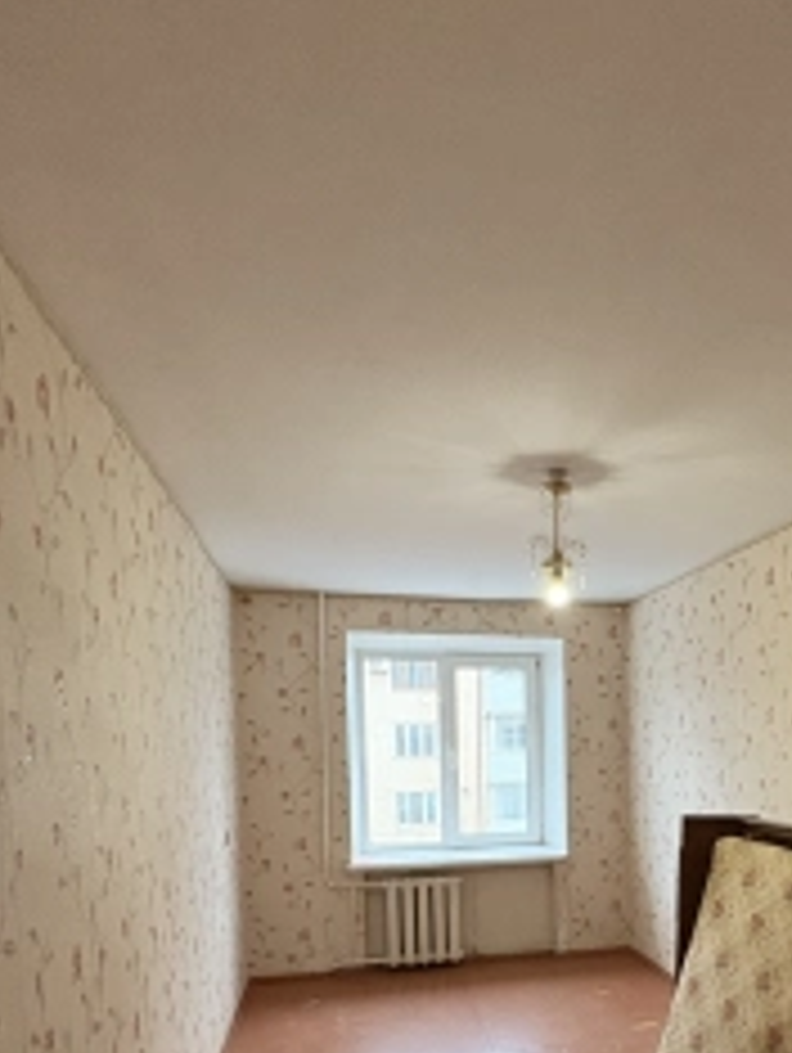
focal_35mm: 28
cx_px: 623
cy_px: 810
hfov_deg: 47.4
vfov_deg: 59.4
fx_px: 853
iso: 320
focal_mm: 2.22
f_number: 2.2
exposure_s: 1/100
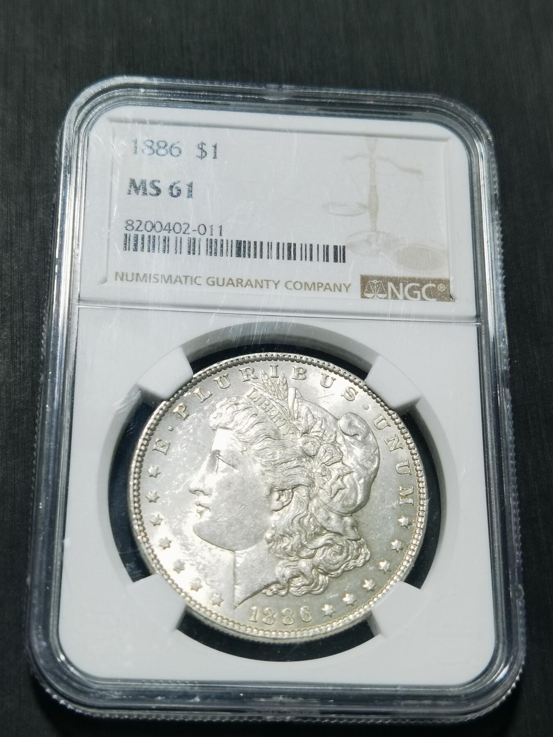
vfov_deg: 32.7
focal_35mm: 59
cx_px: 276
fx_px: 1257
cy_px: 368
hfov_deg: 24.8
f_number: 1.9
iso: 64
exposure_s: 1/100
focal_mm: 6.67
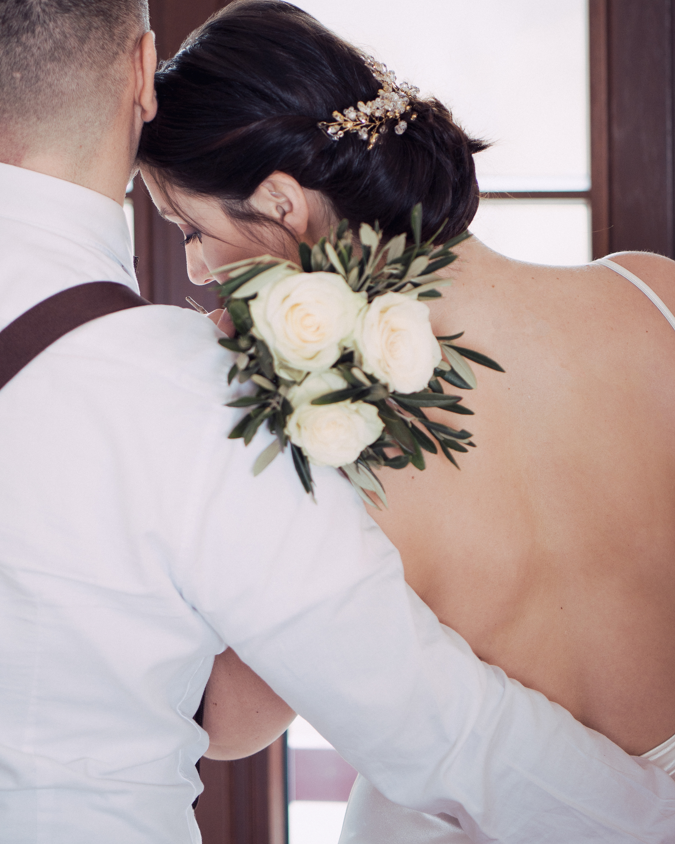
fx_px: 4196
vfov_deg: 11.5
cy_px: 190
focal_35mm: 168
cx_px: 200
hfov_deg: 9.2
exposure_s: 1/60
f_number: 1.8
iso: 100
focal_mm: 85
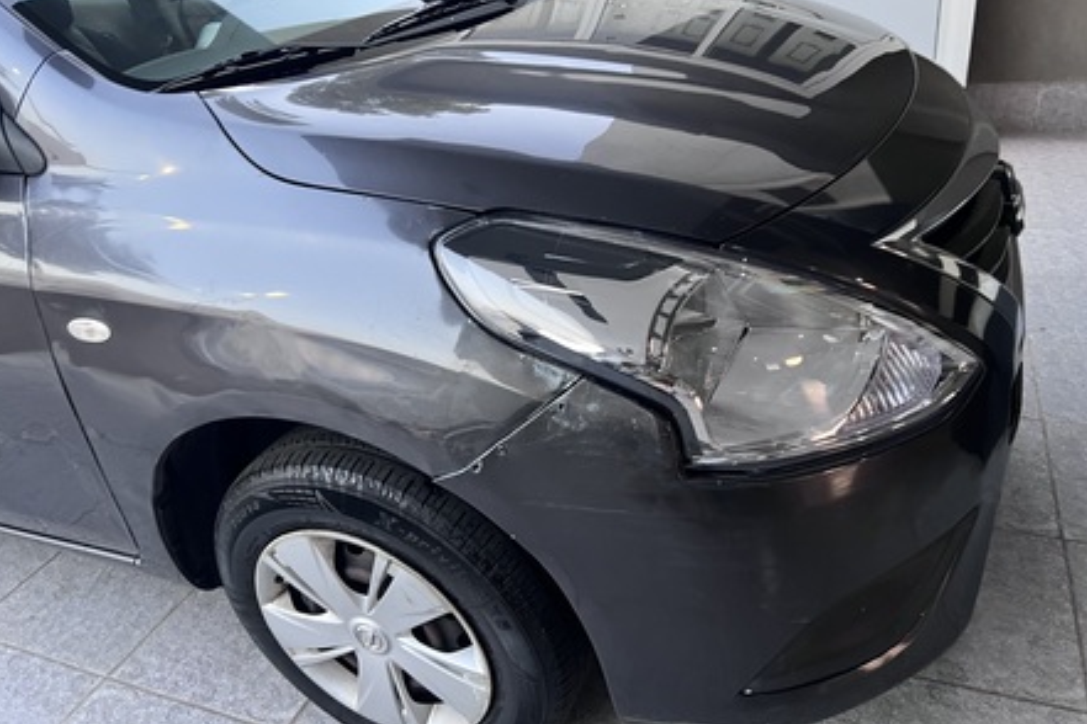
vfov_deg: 46.3
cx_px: 546
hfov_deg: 65.5
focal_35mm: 28
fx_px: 845
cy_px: 321
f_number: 1.5
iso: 250
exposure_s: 1/60
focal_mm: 5.7
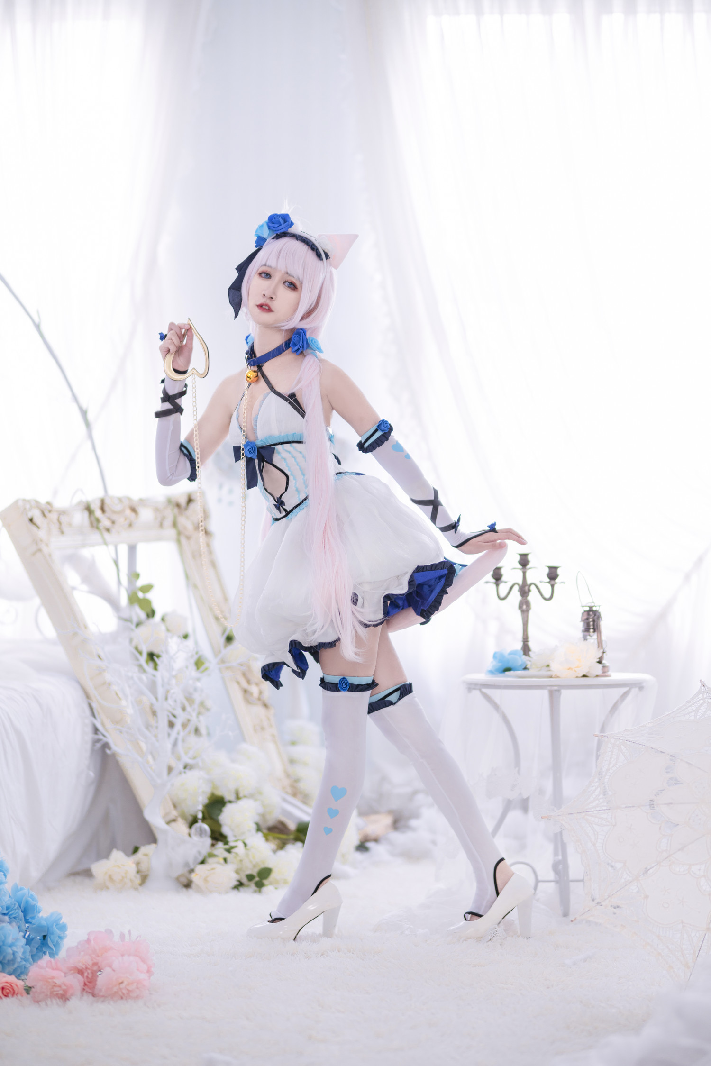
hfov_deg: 16.1
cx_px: 356
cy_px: 533
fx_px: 2517
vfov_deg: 23.9
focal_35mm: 85
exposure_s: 1/50
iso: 400
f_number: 1.4
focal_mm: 85
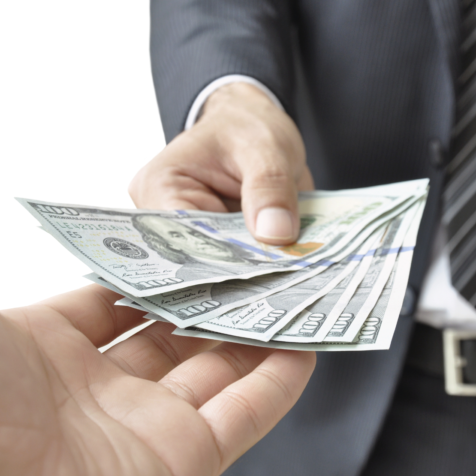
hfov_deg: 22.2
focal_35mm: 78
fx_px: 1213
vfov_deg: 22.2
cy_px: 242
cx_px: 291
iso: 400
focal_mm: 40
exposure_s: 1/60
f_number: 8
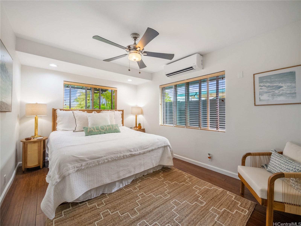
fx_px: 122
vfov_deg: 85.7
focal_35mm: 14
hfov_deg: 102.1
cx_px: 150
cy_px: 113
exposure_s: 1/4000
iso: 2000
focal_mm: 7
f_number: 4
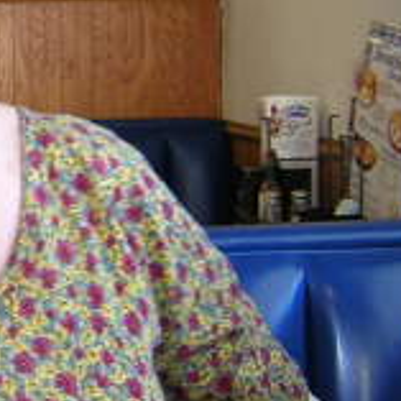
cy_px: 80
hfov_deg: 18.0
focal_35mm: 91
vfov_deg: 18.9
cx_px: -95
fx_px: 1193
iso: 100
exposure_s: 1/30
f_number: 2.6
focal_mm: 4.7
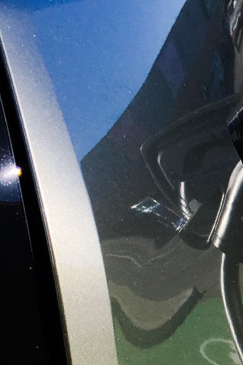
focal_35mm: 99
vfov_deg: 20.2
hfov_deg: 13.0
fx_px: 1003
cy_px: 328
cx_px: 375
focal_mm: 4.15
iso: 25
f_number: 2.2
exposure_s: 1/1451
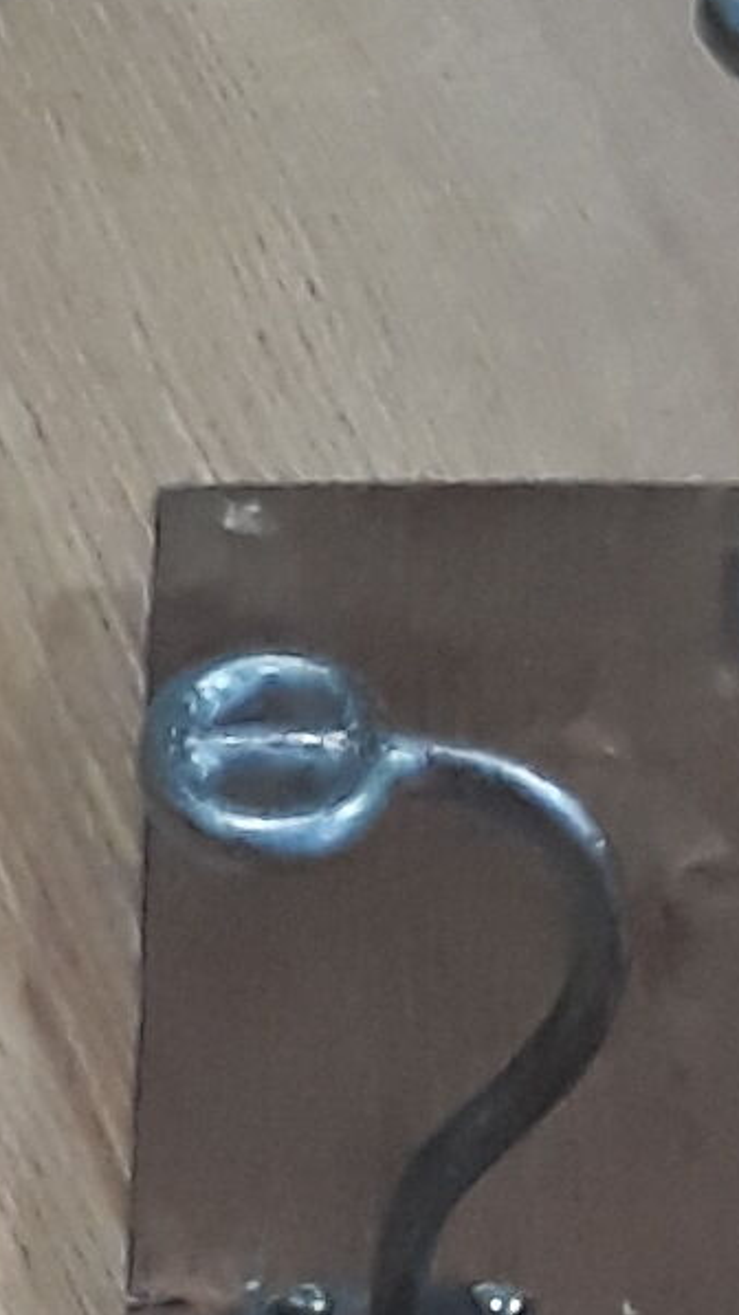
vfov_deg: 8.4
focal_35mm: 203
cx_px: 534
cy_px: 4277
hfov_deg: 6.0
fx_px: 7078
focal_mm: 3.6
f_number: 1.9
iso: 160
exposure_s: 1/33
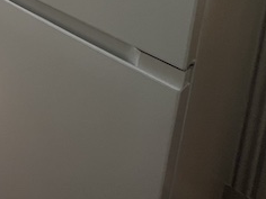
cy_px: -136
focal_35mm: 44
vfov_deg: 22.8
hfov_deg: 28.6
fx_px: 338
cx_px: -128
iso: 32
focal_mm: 1.57
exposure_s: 1/103
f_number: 1.8
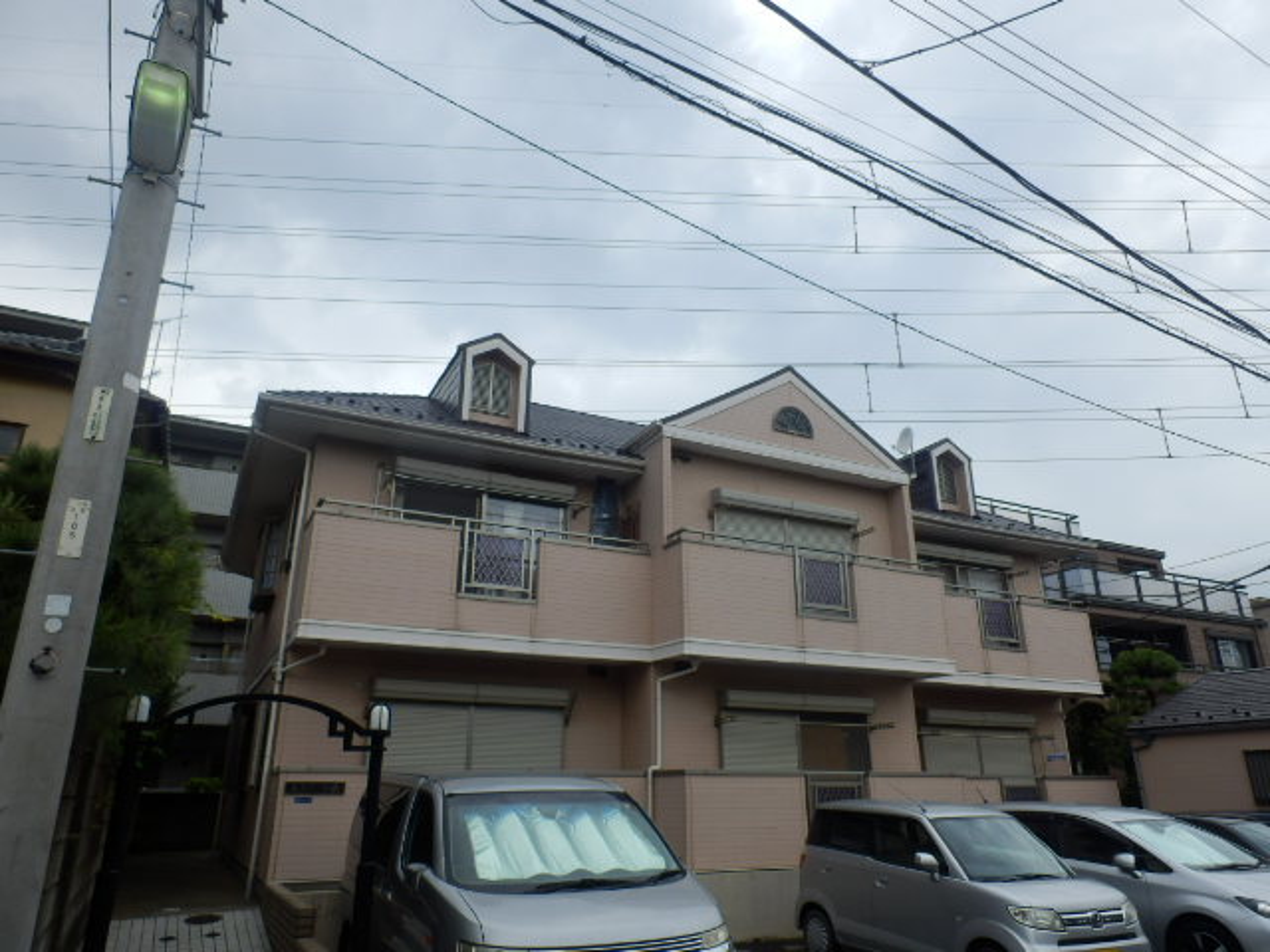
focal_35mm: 24
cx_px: 635
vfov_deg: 56.8
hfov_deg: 71.6
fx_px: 881
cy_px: 476
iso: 80
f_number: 7.9
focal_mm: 4.2
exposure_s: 1/125
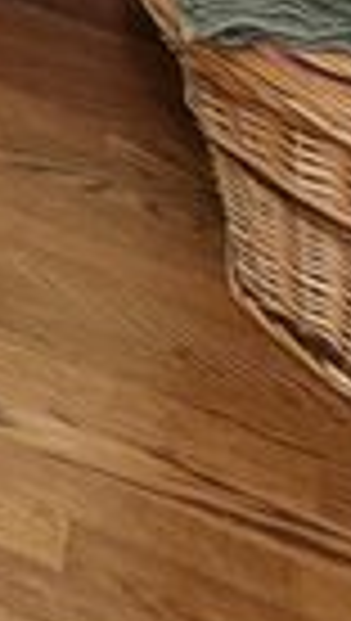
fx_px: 2803
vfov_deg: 9.7
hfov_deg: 4.0
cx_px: -2326
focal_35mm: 170
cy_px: -1238
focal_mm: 14
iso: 200
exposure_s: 1/200
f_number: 5
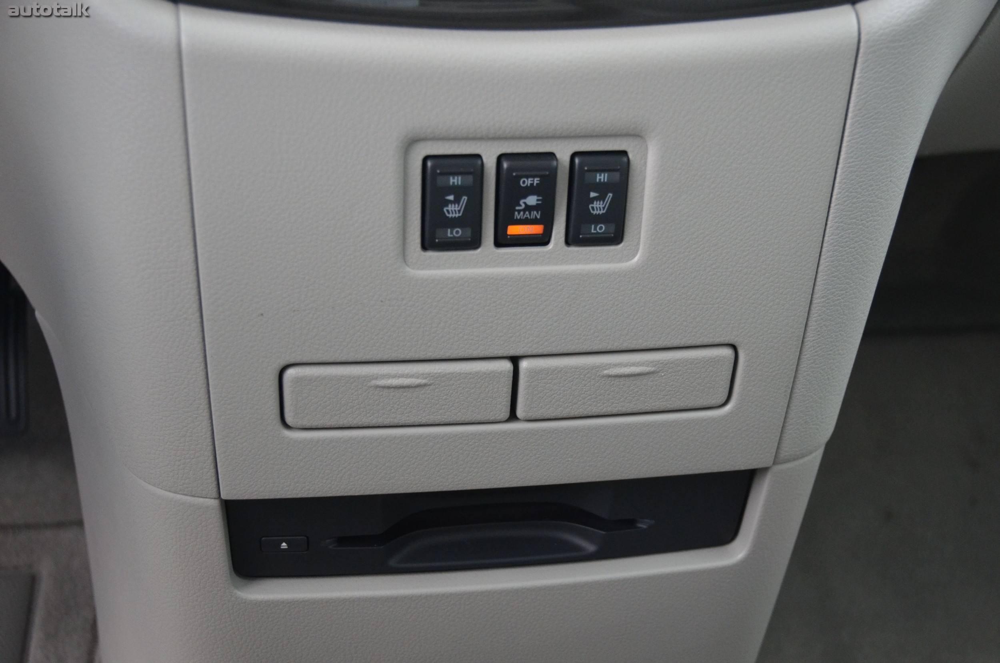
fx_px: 1497
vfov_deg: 25.0
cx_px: 500
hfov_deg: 36.9
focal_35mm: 54
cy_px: 332
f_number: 4.2
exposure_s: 1/200
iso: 1600
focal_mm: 36
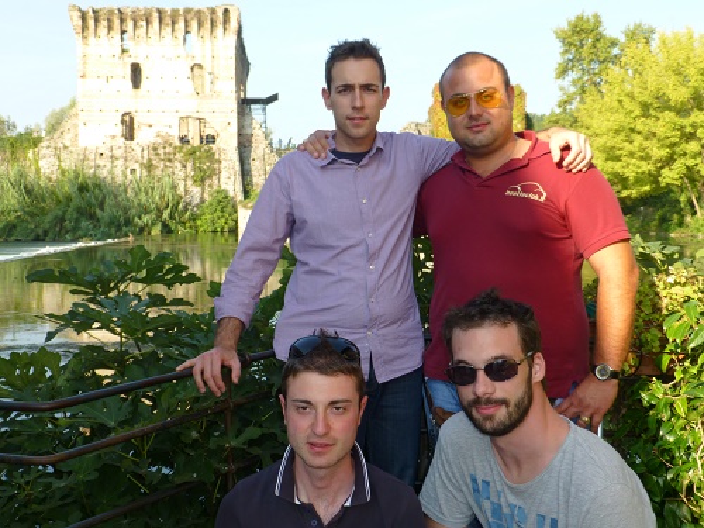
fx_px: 834
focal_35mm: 41
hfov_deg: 45.8
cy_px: 264
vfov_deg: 35.1
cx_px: 352
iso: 100
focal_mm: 7.4
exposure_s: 1/250
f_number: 3.9
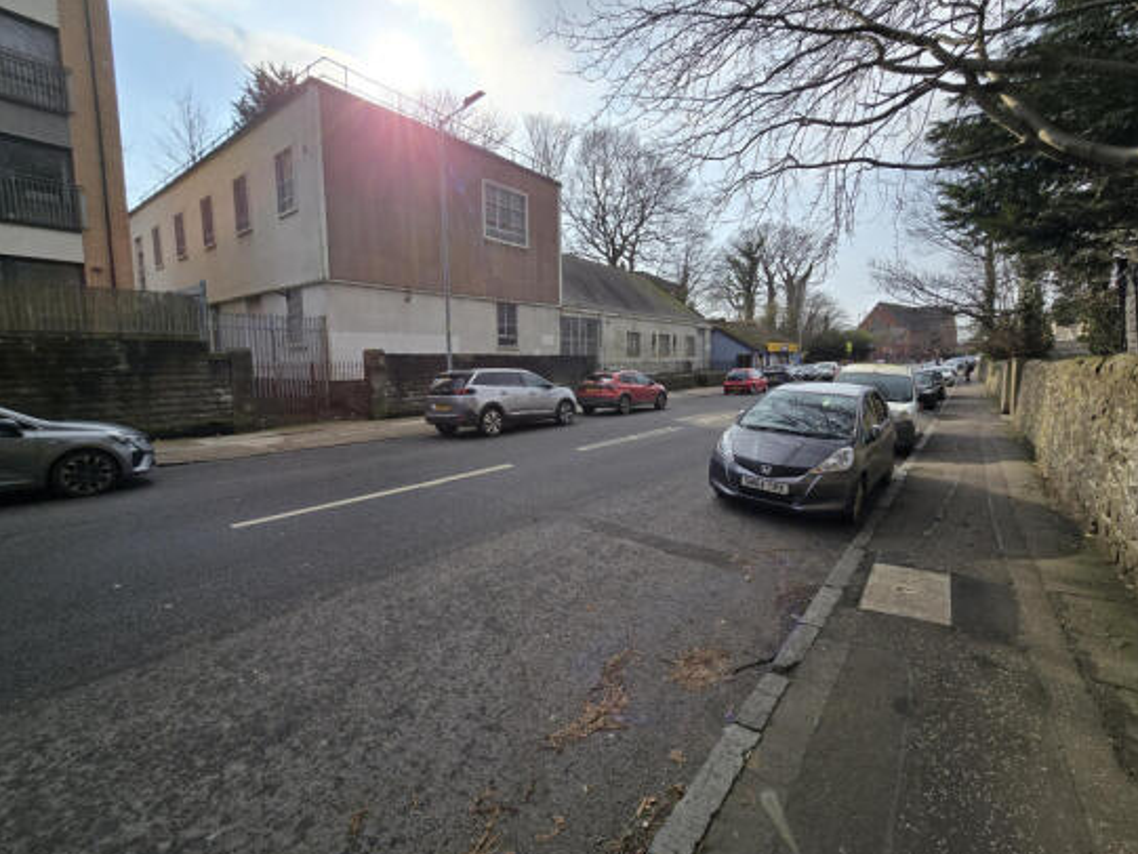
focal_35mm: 14
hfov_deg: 102.0
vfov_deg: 85.7
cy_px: 420
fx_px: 460
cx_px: 577
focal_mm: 2.2
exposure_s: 1/2730
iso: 50
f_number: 2.2
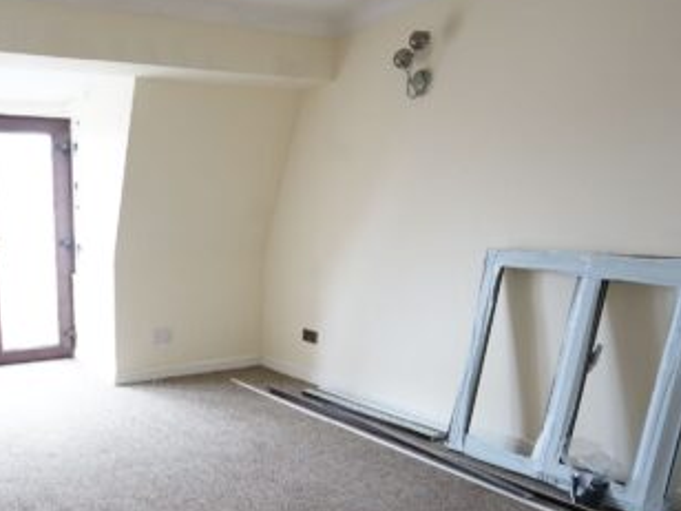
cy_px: 338
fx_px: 590
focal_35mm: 30
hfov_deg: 55.2
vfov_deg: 46.1
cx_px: 124
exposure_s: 1/20
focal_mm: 16
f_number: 5
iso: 400
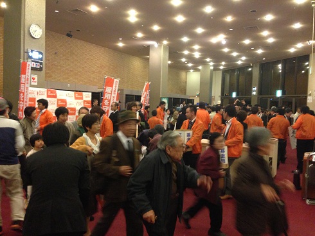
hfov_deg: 55.3
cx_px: 158
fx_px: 300
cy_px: 118
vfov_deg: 43.0
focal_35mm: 33
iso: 400
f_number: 2.4
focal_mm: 4.13
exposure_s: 1/15
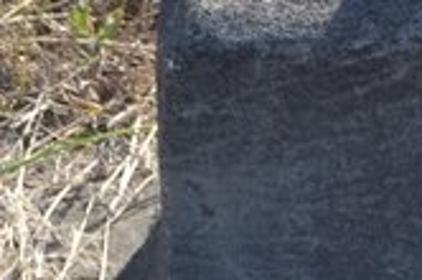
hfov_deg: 5.3
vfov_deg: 3.6
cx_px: 900
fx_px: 4411
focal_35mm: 377
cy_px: -115
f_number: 8
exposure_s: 1/125
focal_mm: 52
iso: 110
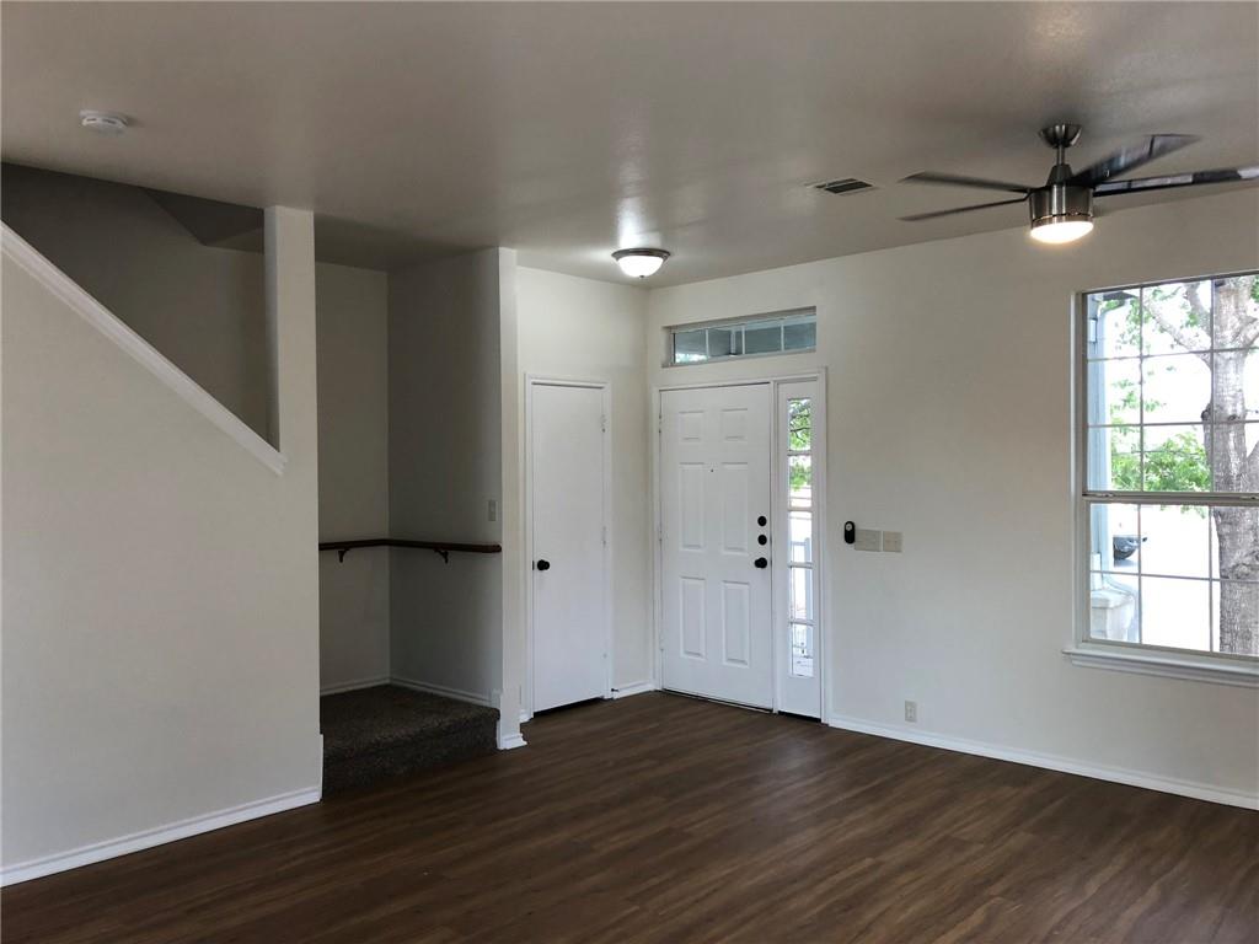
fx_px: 1018
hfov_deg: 63.4
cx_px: 630
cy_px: 472
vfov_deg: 49.7
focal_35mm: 28
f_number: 1.8
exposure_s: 1/30
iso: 25
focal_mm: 4
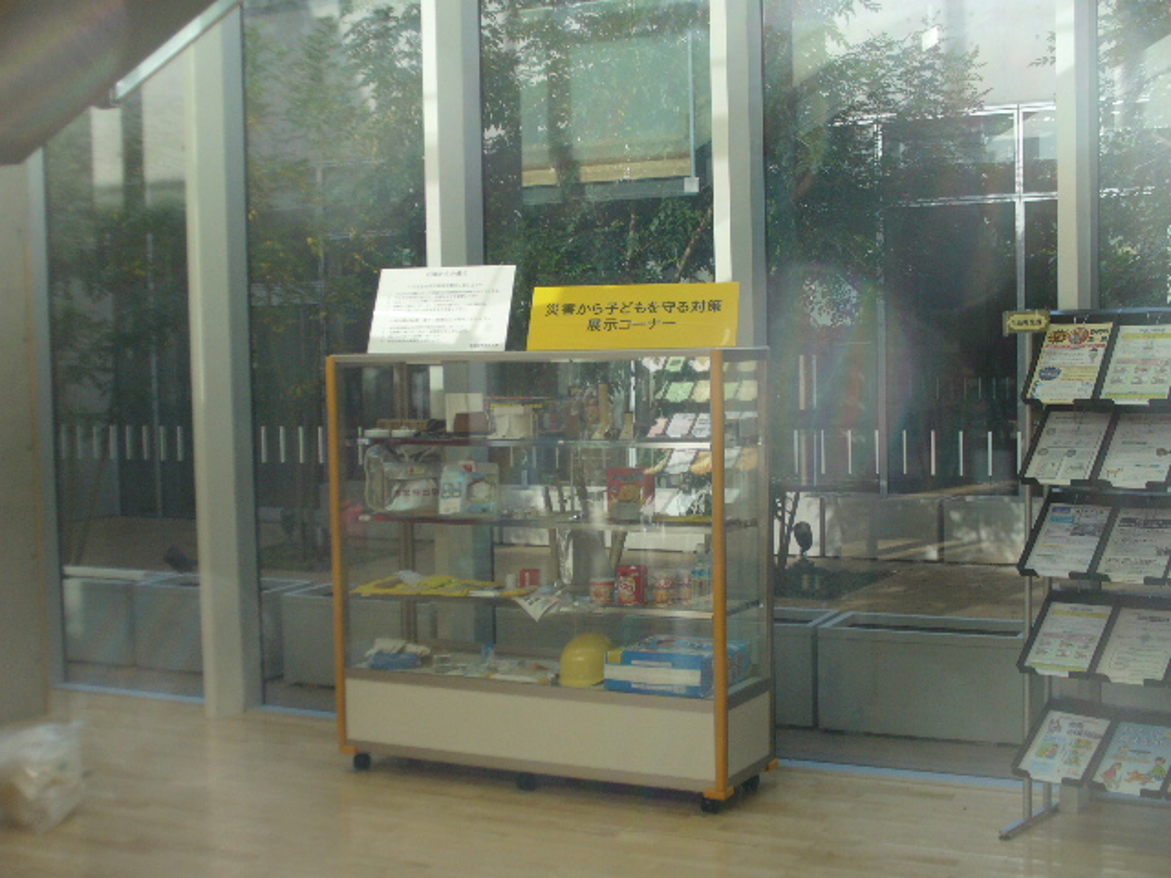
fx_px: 1624
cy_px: 439
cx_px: 586
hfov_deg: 39.7
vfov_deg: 30.3
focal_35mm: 48
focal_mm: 7.9
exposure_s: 1/320
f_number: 3
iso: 80
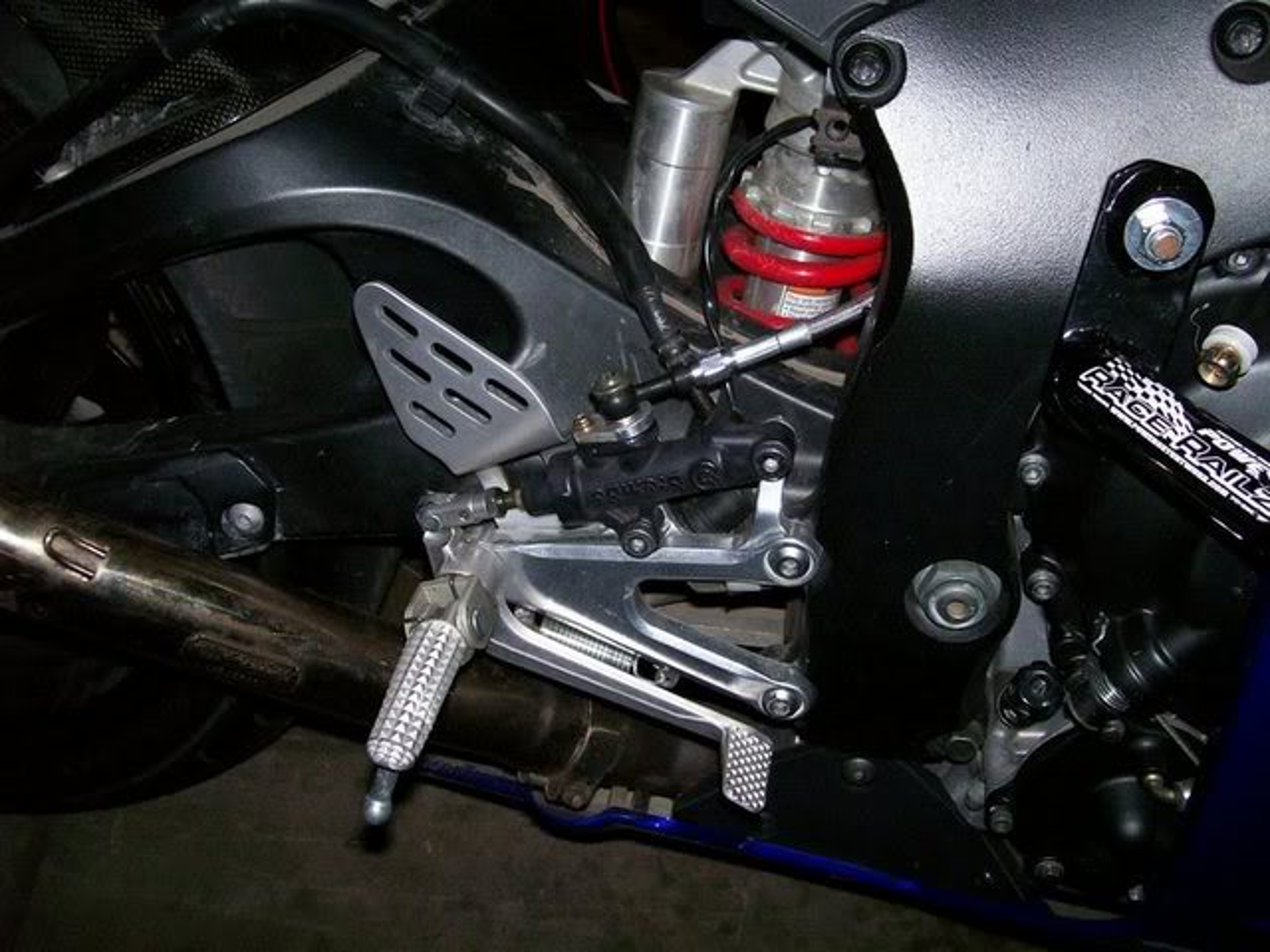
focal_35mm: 36
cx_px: 635
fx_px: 1321
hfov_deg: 51.4
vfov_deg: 39.7
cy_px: 476
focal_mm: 6
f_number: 2.7
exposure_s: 1/64
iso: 140
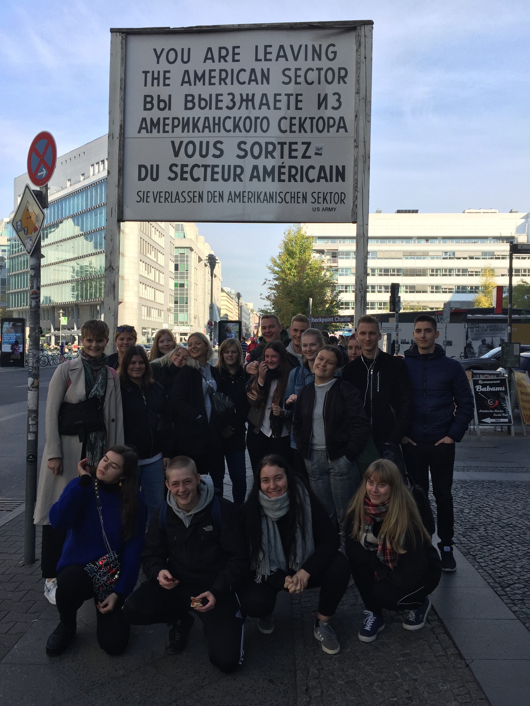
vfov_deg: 61.7
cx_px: 265
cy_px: 353
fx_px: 592
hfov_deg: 48.2
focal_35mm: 29
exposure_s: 1/1041
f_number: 2.2
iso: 32
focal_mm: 4.15
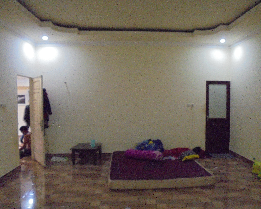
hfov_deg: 62.1
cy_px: 104
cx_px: 141
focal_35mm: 28
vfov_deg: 51.5
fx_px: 216
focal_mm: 4.6
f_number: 3.5
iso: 800
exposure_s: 1/20
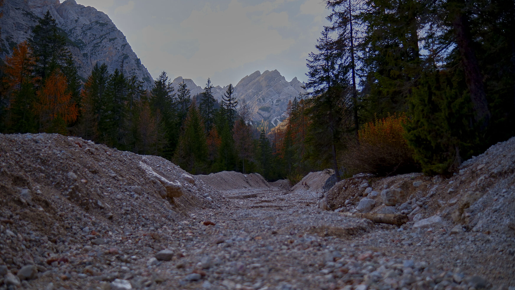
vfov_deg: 32.0
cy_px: 129
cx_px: 257
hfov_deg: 54.0
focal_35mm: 37
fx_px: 505
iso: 200
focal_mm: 23
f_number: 1.4
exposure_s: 1/4000
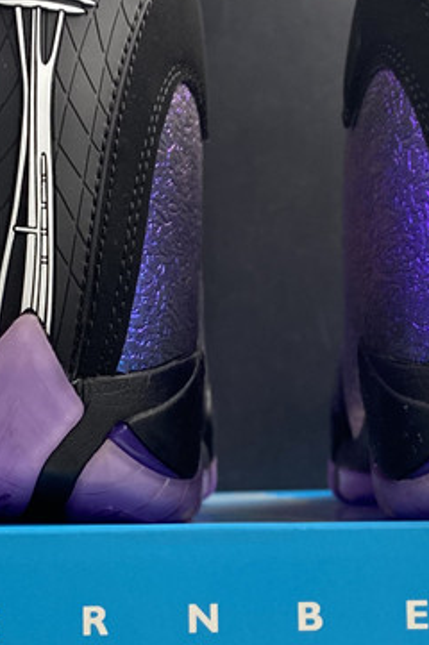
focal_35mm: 75
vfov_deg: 26.6
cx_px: 270
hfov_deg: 18.1
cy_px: 500
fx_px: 1343
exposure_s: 1/121
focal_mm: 4.25
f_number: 1.8
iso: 50
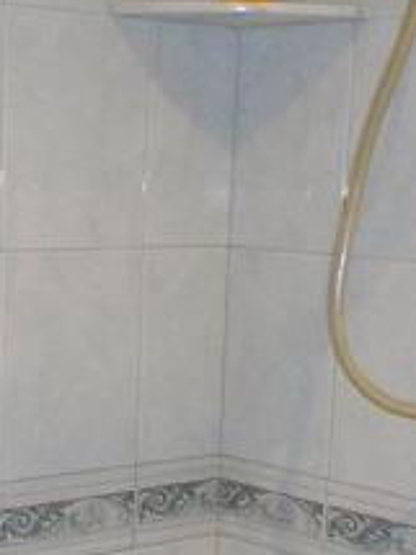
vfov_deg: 20.7
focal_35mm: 93
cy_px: 480
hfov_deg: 15.7
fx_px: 1492
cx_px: 39
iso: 400
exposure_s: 1/30
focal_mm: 4.6
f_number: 3.5
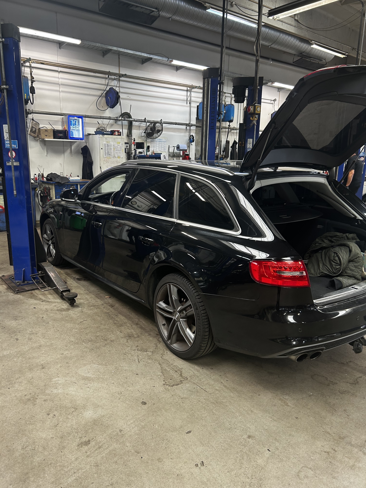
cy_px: 244
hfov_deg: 53.1
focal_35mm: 26
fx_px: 367
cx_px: 183
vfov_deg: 67.3
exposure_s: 1/50
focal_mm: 5.7
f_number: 1.5
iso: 100
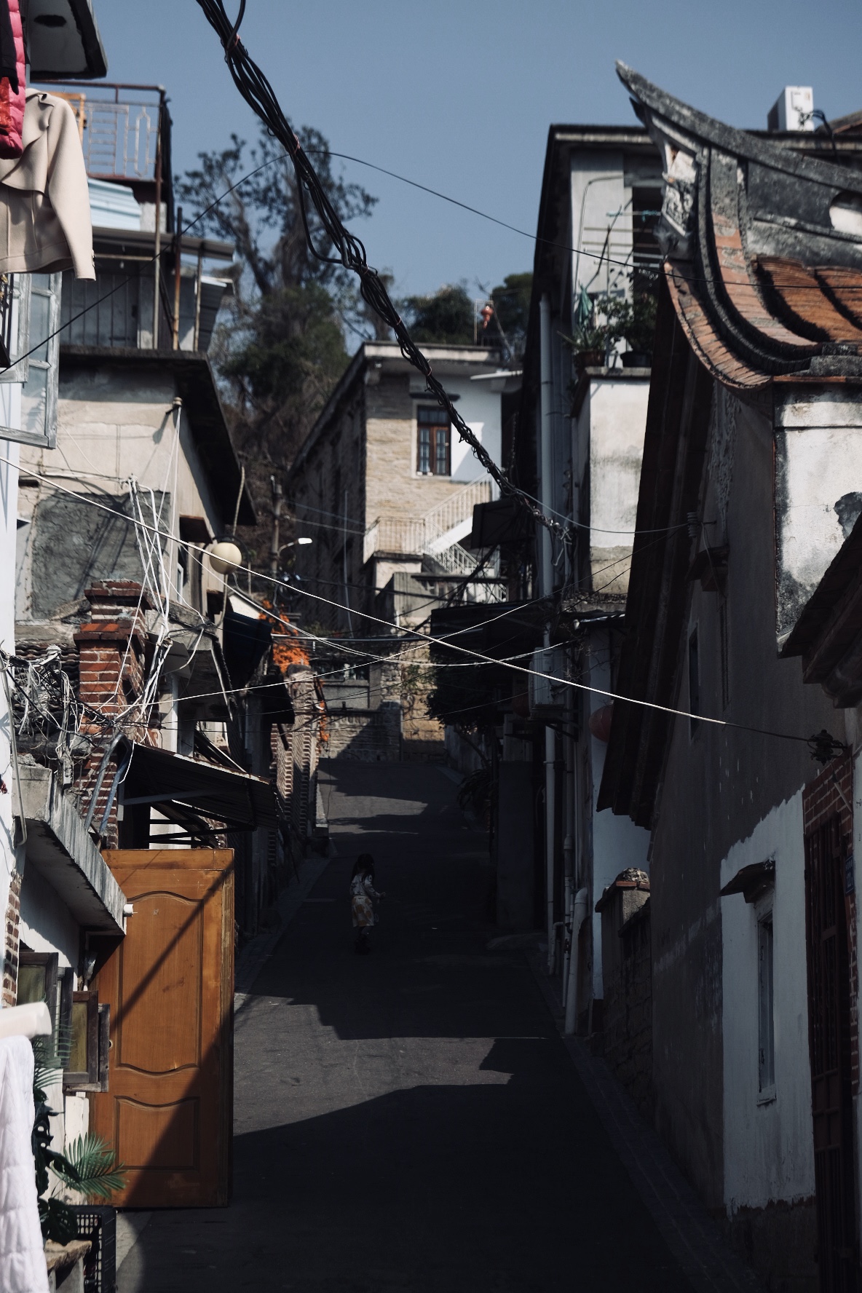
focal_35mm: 83
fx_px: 2981
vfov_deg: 24.5
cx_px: 431
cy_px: 646
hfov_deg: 16.5
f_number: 4
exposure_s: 1/2000
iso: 100
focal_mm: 55
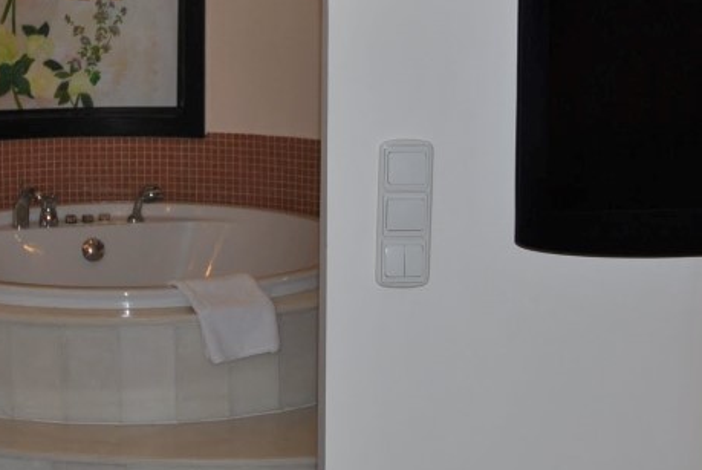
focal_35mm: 90
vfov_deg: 15.2
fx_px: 1757
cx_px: 245
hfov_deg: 22.5
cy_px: 171
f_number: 4.5
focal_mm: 24
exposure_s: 1/60
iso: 200
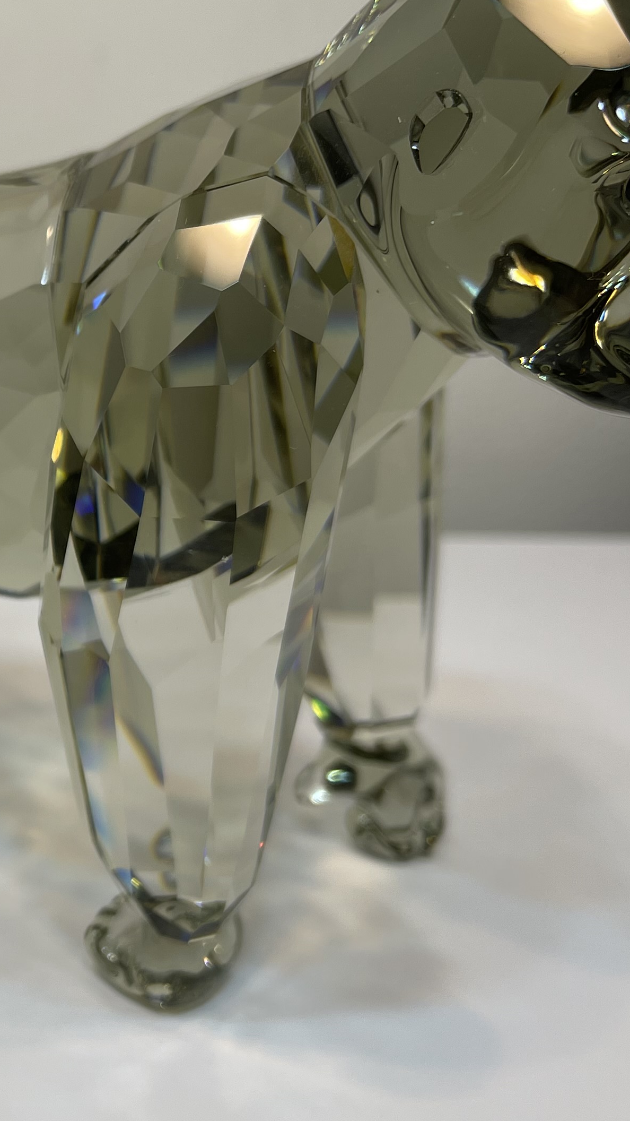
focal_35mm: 52
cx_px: -194
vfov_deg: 39.8
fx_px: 1544
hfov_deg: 20.9
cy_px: 619
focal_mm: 5.1
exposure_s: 1/274
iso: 32
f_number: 1.6
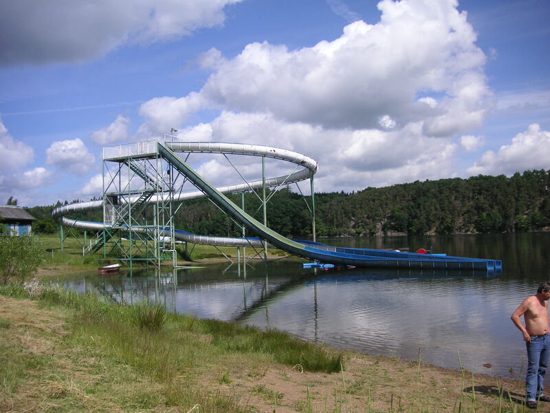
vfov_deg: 38.7
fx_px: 588
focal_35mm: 37
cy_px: 206
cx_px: 275
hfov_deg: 50.1
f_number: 6.7
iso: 50
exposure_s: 1/250
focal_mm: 6.1
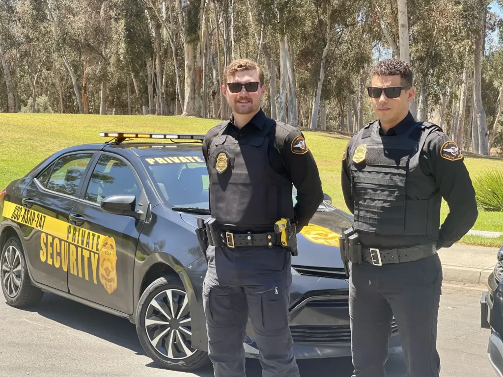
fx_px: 930
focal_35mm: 64
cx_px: 252
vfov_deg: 22.9
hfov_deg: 30.3
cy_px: 188
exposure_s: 1/171
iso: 25
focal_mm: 7.5
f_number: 2.2
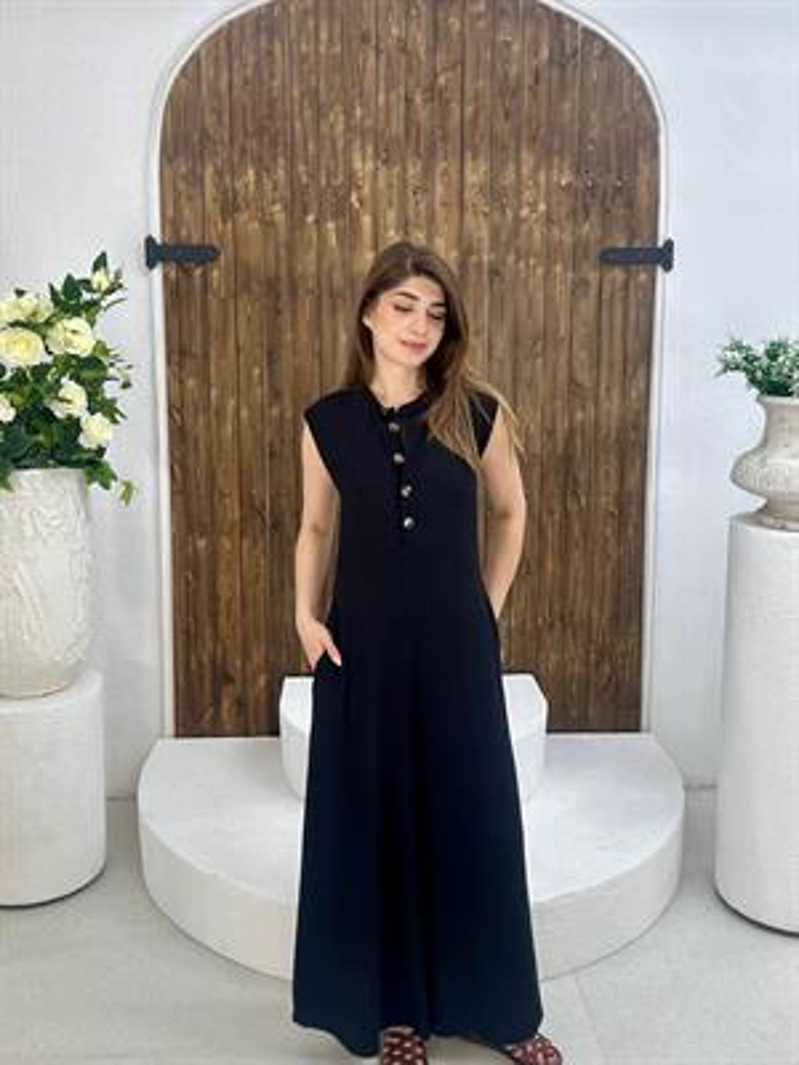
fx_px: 923
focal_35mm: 30
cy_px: 532
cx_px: 400
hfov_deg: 46.8
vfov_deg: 60.0
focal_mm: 2.69
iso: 50
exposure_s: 1/100
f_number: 1.9
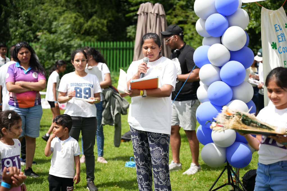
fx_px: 558
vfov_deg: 19.5
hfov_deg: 28.8
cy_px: 96
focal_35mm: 70
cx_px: 144
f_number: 2.8
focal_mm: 70
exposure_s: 1/3200
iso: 250
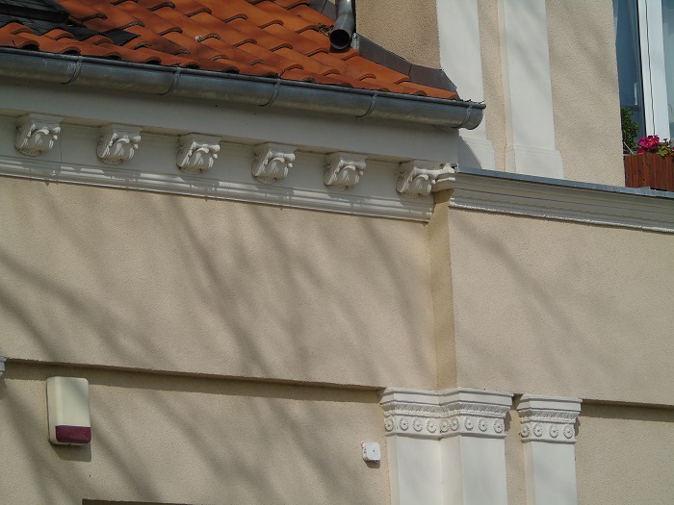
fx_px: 4731
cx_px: 337
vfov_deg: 6.1
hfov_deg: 8.1
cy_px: 252
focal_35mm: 243
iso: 80
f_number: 4.9
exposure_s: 1/800
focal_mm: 43
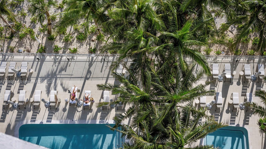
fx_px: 374
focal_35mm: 53
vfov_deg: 22.6
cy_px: 82
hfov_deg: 39.2
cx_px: 134
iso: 64
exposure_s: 1/2000
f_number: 2.2
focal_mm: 50
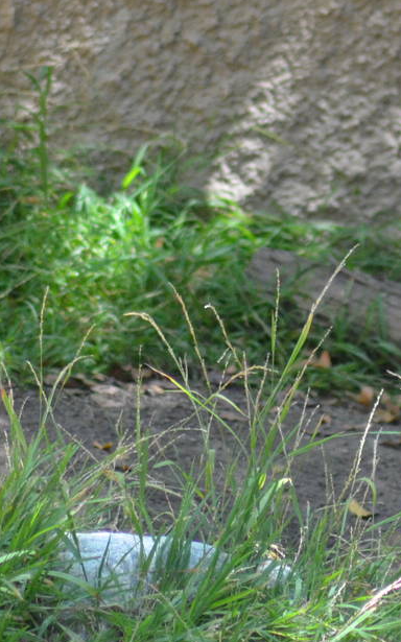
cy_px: 158
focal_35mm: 774
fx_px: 13549
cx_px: 750
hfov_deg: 1.7
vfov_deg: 2.7
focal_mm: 195
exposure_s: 1/400
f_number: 4.8
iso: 1600
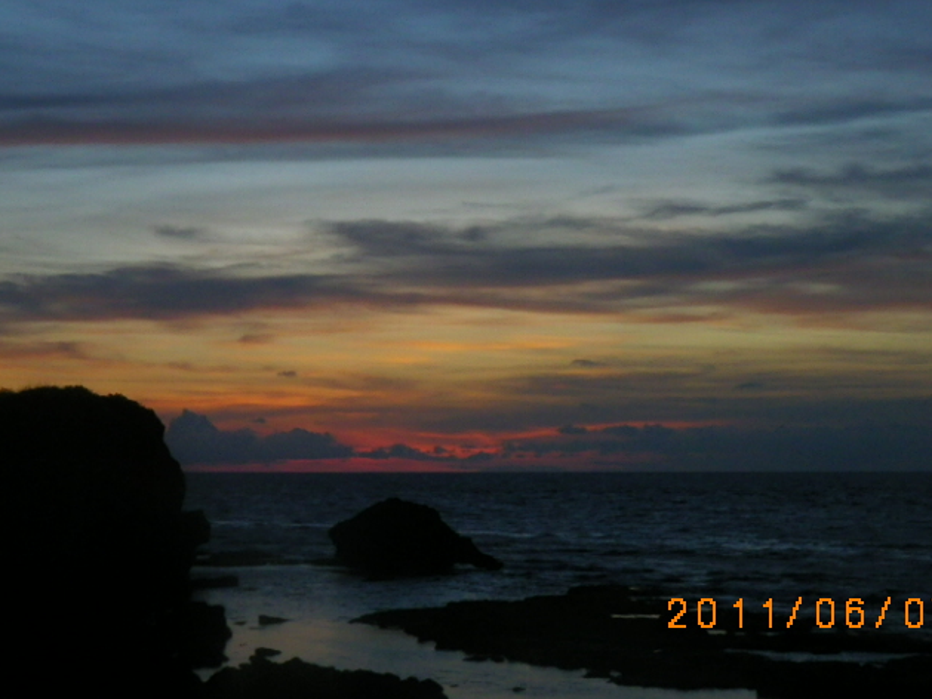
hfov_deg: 23.5
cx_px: 526
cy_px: 175
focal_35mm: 83
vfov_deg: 17.7
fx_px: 2235
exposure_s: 1/60
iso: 160
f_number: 4.4
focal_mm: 9.1
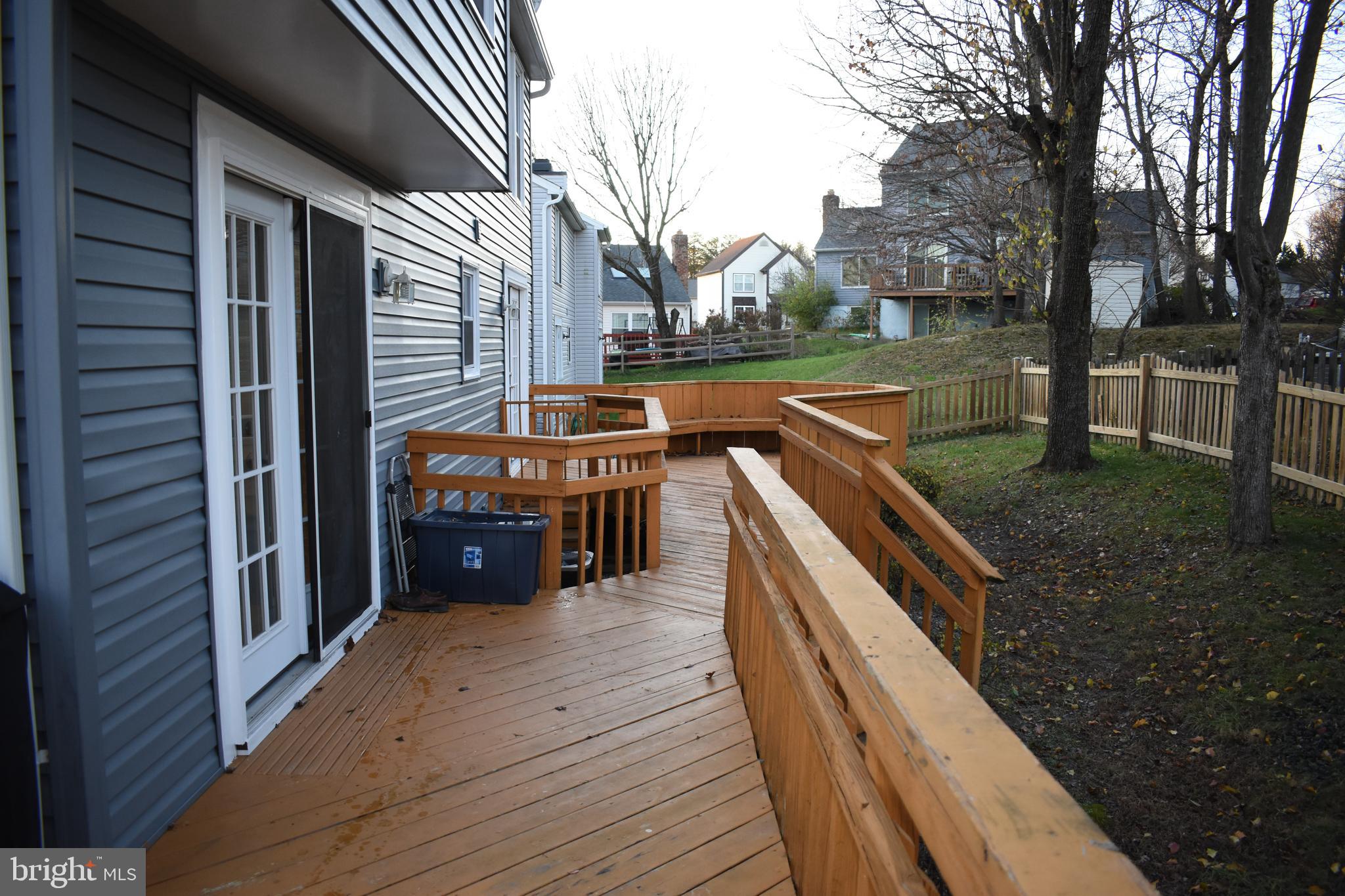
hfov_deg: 67.4
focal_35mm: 27
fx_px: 1009
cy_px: 448
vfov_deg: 47.9
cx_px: 672
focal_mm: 18
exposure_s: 1/200
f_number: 3.5
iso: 800
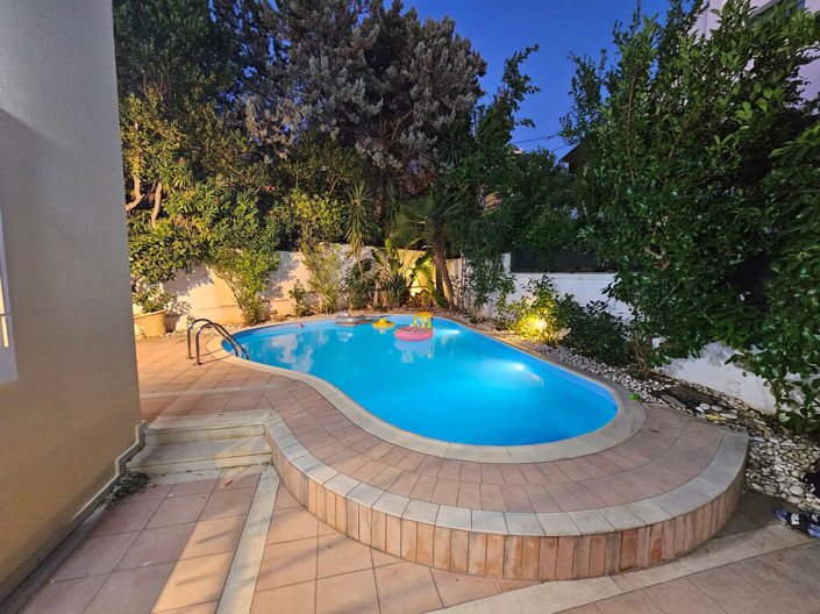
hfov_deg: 106.2
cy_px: 307
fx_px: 308
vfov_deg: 89.9
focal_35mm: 13
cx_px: 410
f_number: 2.2
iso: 640
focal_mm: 2.2
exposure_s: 1/25
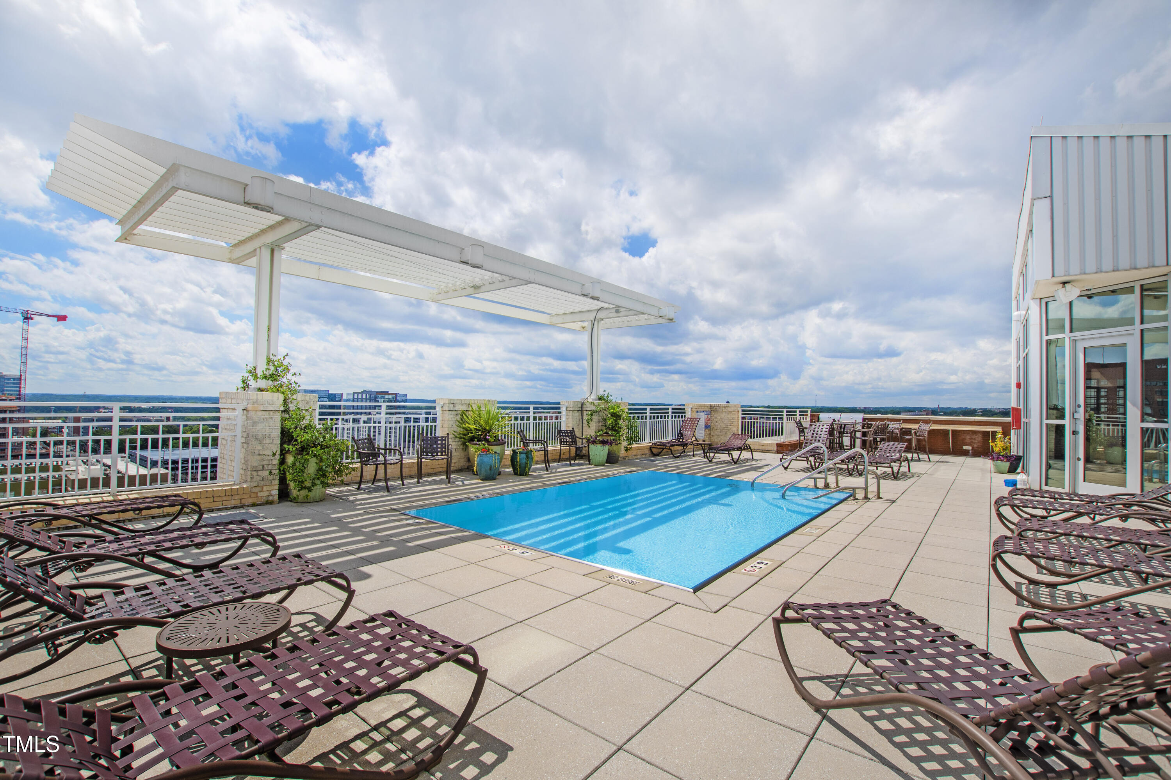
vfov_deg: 77.3
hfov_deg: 100.4
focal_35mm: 15
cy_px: 390
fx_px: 488
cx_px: 586
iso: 100
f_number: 7.1
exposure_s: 1/1000
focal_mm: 10
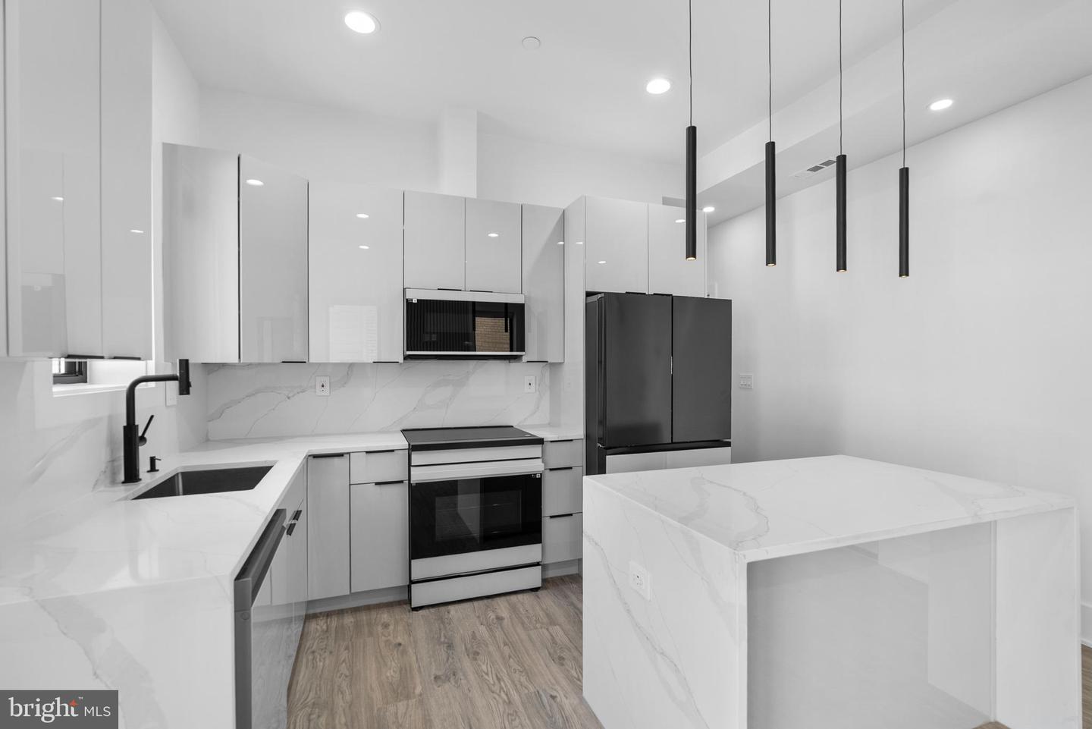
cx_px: 546
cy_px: 364
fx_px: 485
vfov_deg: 73.8
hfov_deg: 96.7
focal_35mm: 16
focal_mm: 16
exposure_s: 1/6
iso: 250
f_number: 7.1
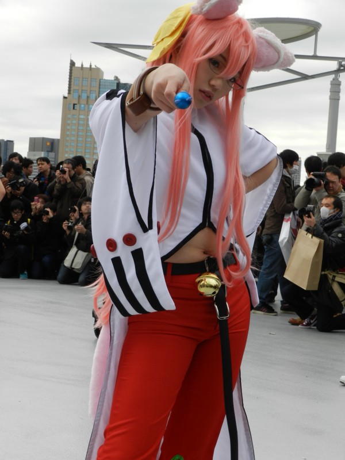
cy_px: 230
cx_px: 172
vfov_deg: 25.7
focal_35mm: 76
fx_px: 1010
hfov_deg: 19.4
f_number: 4.8
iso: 160
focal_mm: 13.5
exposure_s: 1/250
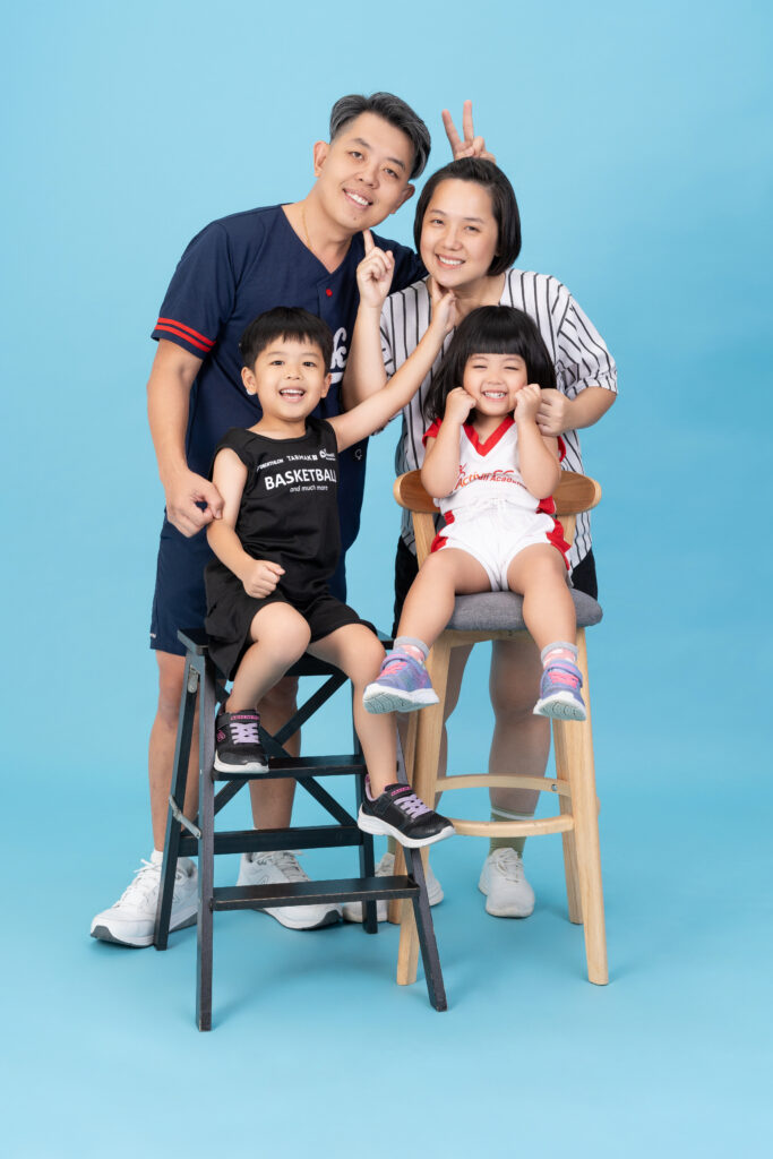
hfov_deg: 23.0
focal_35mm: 59
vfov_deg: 33.9
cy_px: 580
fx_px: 1900
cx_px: 386
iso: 200
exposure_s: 1/125
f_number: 8
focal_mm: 59
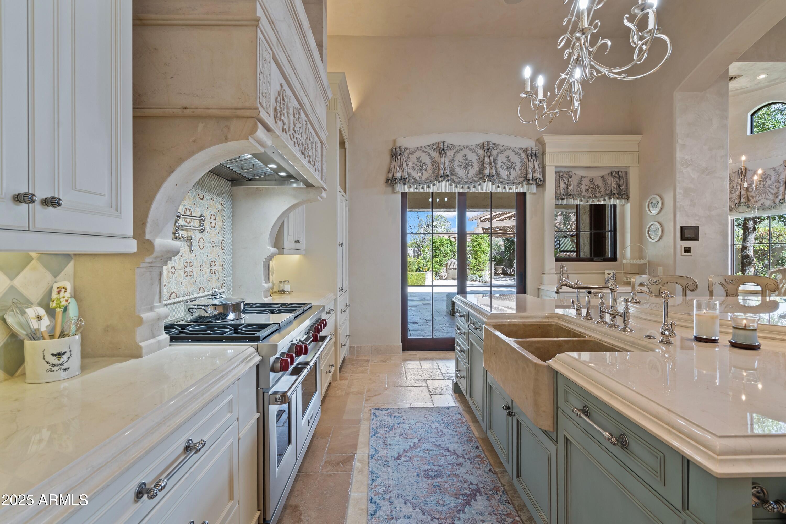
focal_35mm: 16
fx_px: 349
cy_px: 262
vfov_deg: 73.7
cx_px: 393
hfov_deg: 96.7
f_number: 9
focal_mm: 16
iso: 640
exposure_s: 1/4
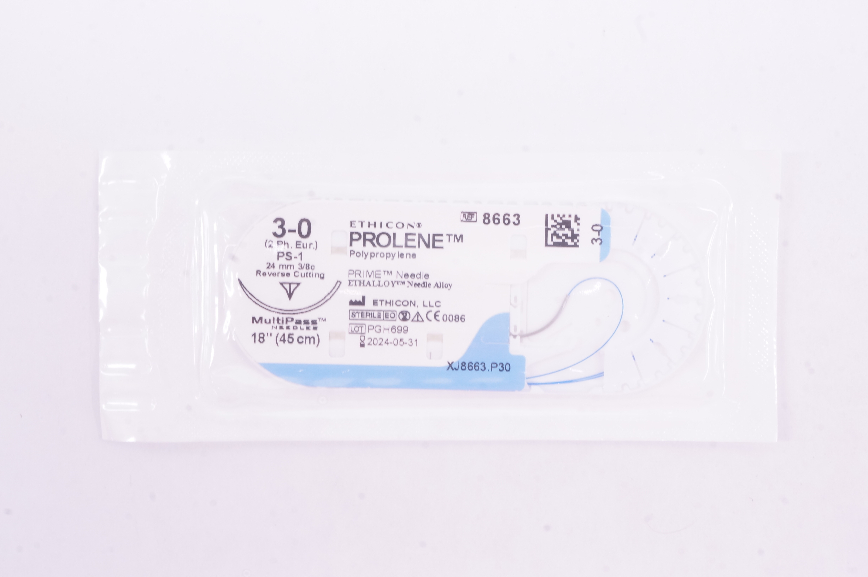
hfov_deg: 33.4
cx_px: 434
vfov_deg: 22.6
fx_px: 1445
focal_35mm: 60
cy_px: 288
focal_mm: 40
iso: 800
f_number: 18
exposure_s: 1/10
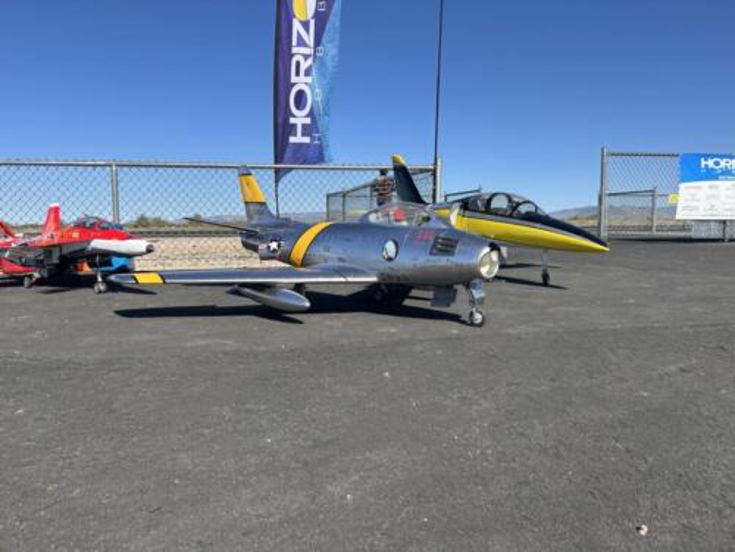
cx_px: 368
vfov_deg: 53.1
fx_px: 552
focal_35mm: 26
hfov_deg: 67.3
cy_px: 276
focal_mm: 5.7
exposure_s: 1/3968
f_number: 1.5
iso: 50
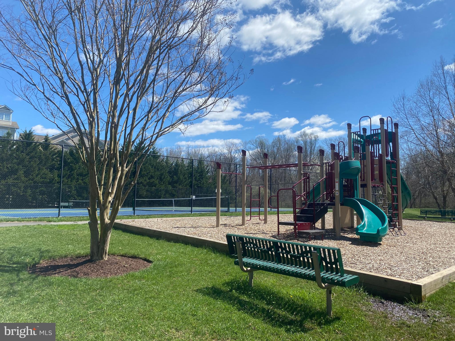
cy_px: 170
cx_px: 228
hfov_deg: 67.3
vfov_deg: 53.1
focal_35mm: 26
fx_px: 342
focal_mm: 4.25
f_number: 1.8
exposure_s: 1/2571
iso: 32
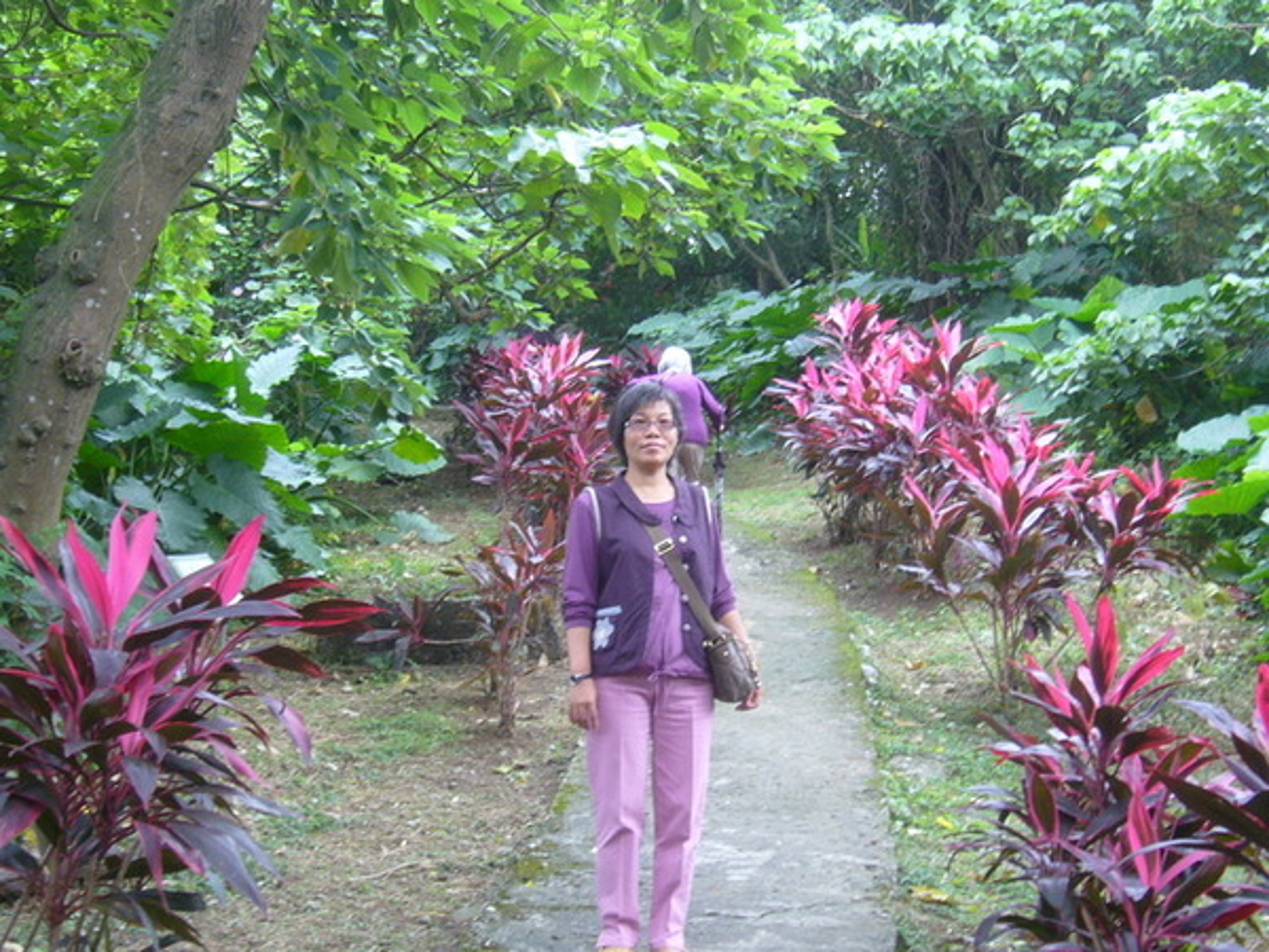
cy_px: 476
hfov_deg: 28.6
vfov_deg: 21.6
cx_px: 634
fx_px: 2493
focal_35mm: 68
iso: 100
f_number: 3.3
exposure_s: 1/25
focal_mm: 8.3
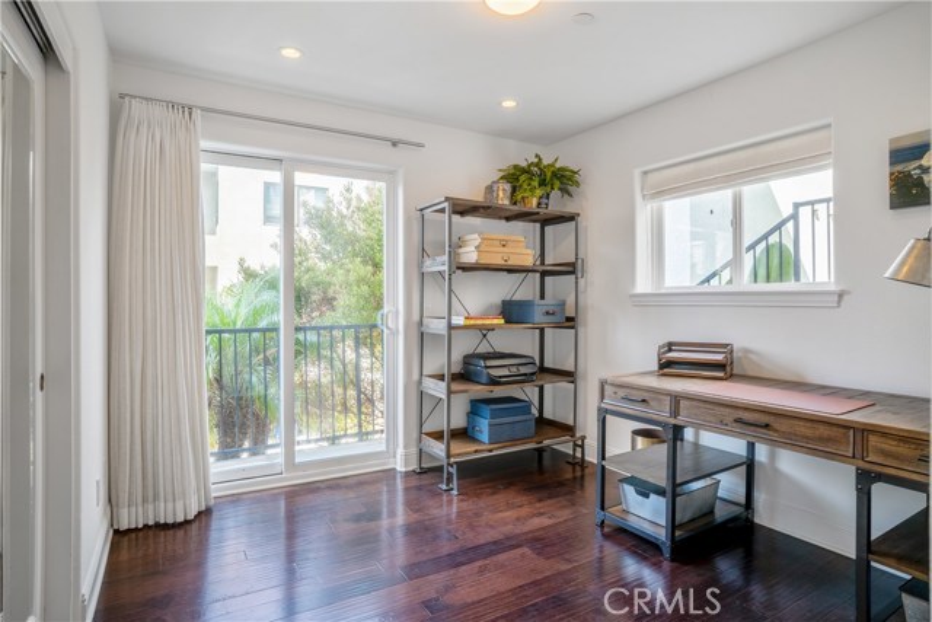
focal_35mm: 18
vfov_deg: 67.4
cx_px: 466
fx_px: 466
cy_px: 311
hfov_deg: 90.0
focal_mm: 18
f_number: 8
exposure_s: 1/100
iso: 200
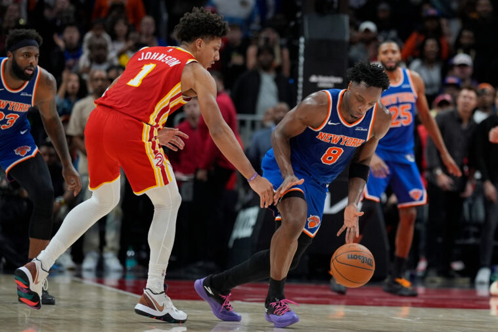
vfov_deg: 6.8
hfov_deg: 10.2
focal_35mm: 202
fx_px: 2794
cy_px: 166
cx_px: 249
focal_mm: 135
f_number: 1.8
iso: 800
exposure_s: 1/2000
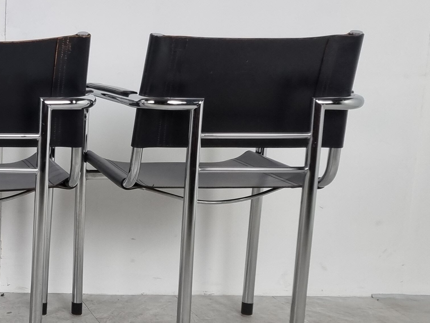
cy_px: 168
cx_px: -139
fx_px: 857
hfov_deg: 24.4
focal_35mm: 69
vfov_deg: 21.3
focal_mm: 5.4
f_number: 1.8
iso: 80
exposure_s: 1/100
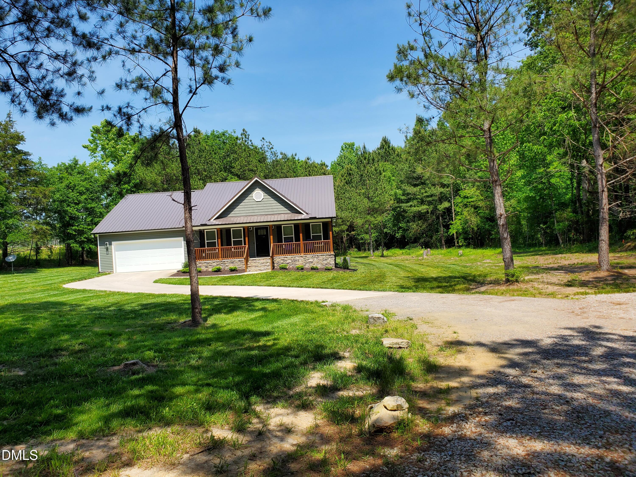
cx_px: 318
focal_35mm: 26
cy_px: 238
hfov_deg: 67.3
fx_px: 478
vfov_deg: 53.1
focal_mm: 4.3
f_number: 2.4
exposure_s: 1/1423
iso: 50
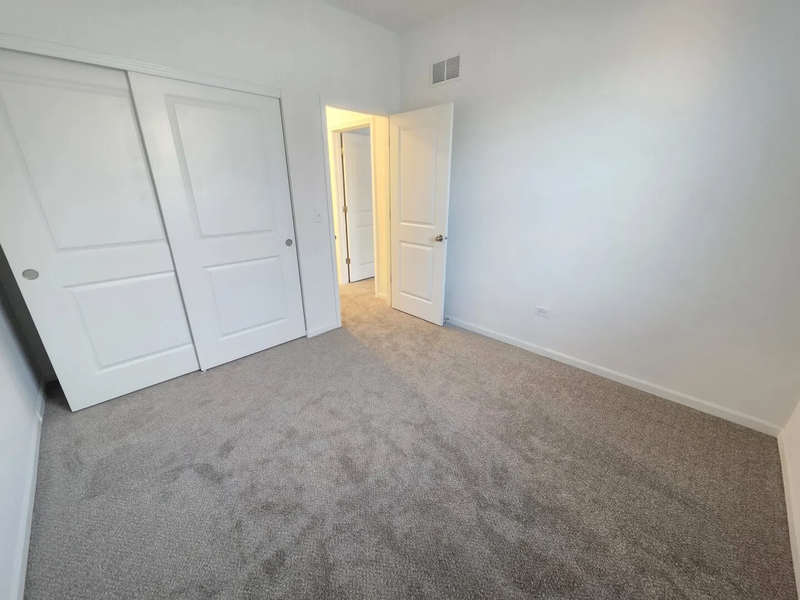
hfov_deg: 106.2
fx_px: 300
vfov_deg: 89.9
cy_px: 300
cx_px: 400
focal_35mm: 13
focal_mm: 2.2
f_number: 1.9
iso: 1000
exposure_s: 1/60
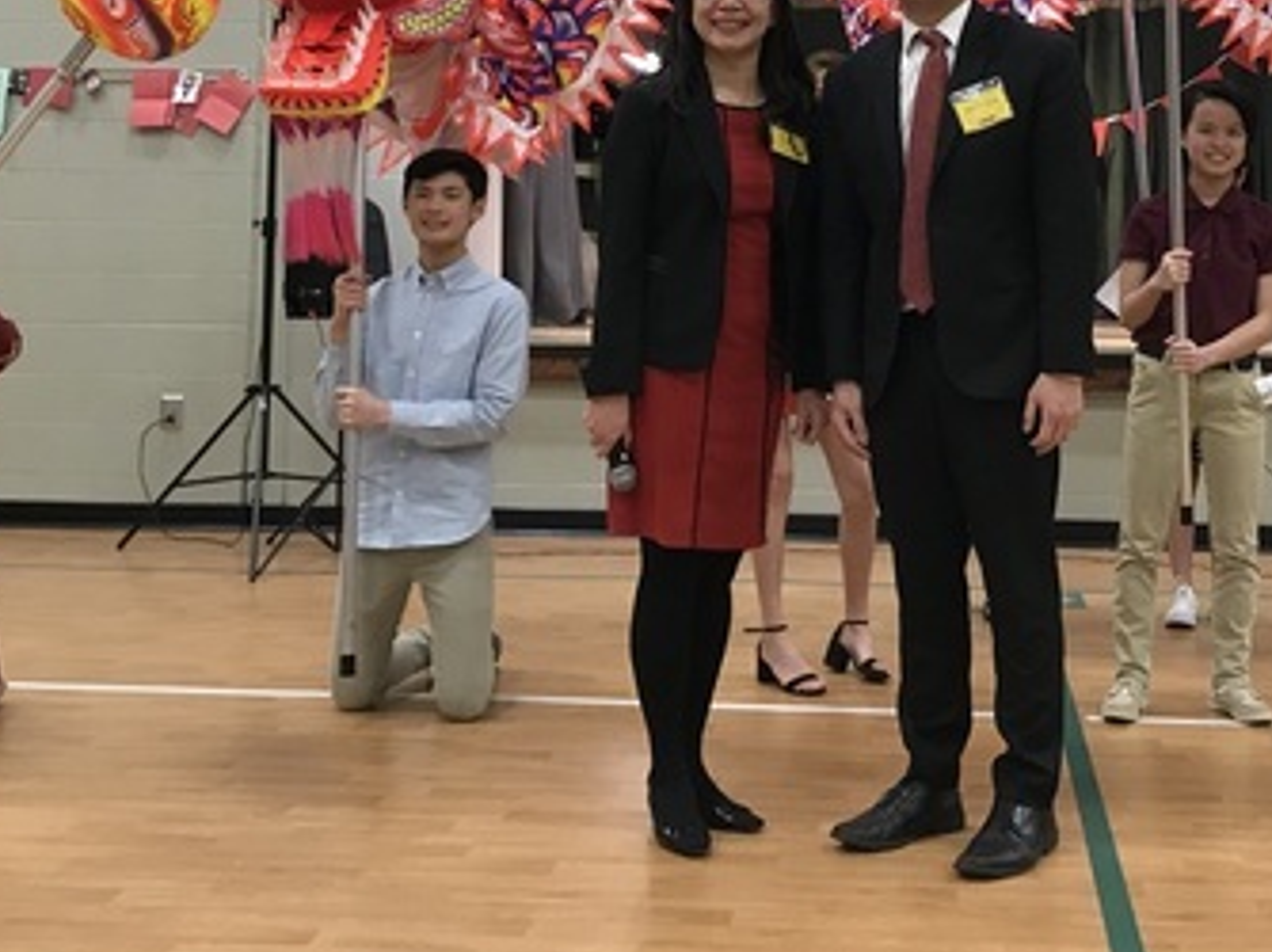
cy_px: 188
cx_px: 819
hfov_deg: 36.6
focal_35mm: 52
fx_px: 1909
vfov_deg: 27.4
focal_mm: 3.99
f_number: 1.8
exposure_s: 1/30
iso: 40
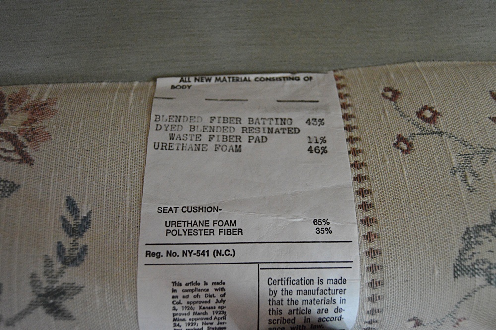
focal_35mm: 33
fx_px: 454
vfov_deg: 39.9
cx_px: 248
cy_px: 165
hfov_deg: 57.3
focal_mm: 22
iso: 3200
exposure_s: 1/60
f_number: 3.5
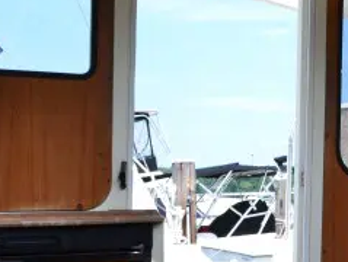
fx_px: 1067
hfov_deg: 17.3
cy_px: 133
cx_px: 463
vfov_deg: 14.0
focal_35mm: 106
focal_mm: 22
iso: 400
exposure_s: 1/250
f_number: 10
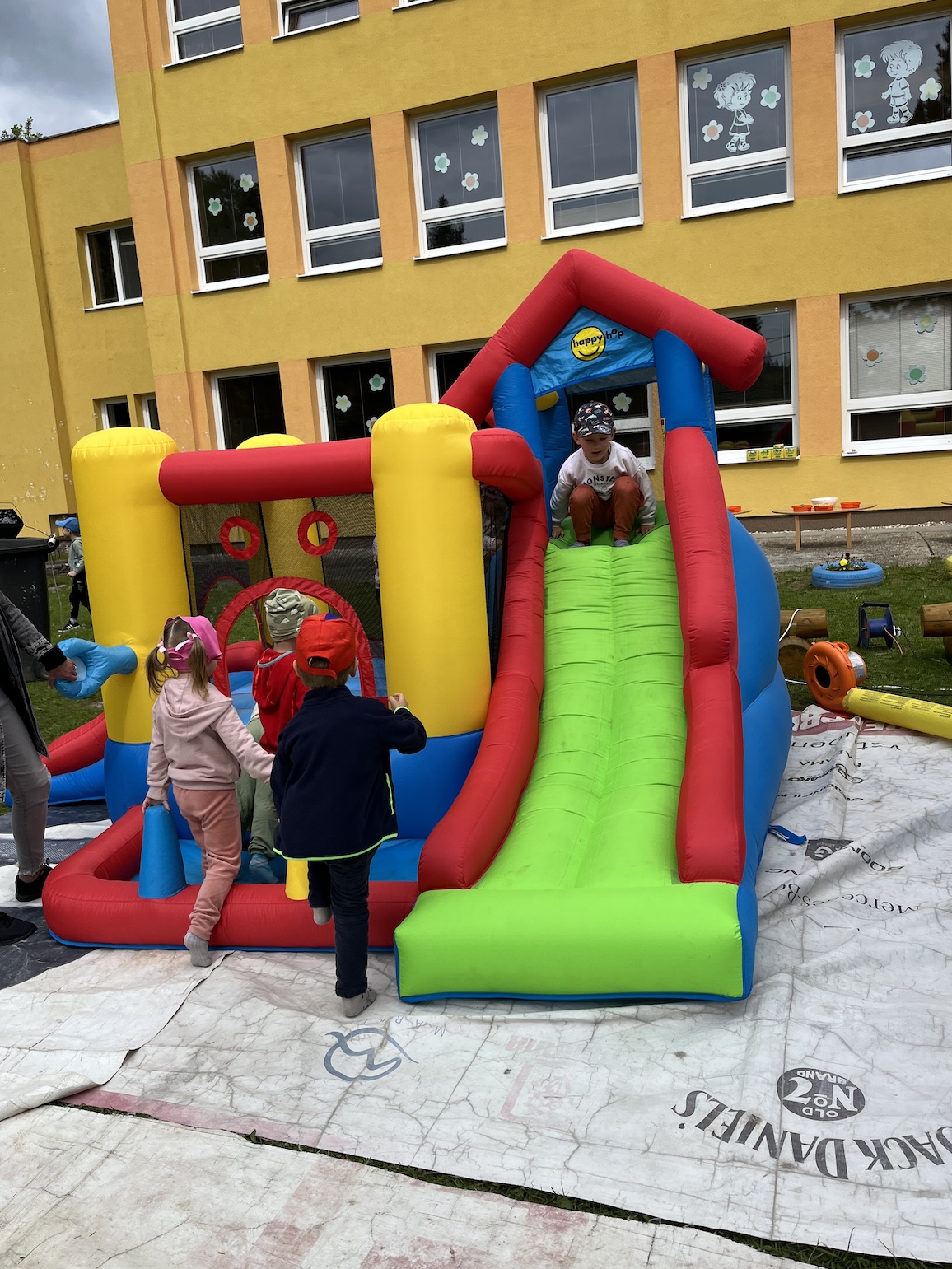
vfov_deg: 65.3
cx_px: 491
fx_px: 990
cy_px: 618
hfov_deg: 51.4
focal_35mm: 27
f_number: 1.6
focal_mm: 5.1
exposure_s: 1/4484
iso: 50
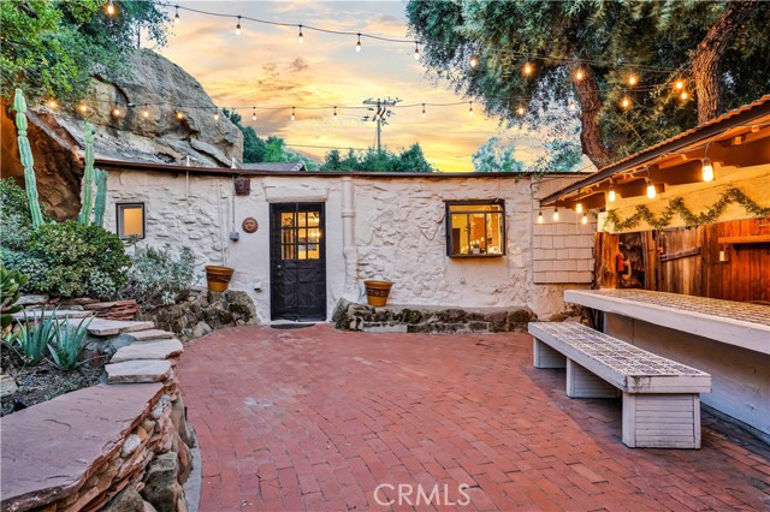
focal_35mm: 21
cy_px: 256
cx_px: 385
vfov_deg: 59.4
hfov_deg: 81.2
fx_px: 449
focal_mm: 21
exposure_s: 4
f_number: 8
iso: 100
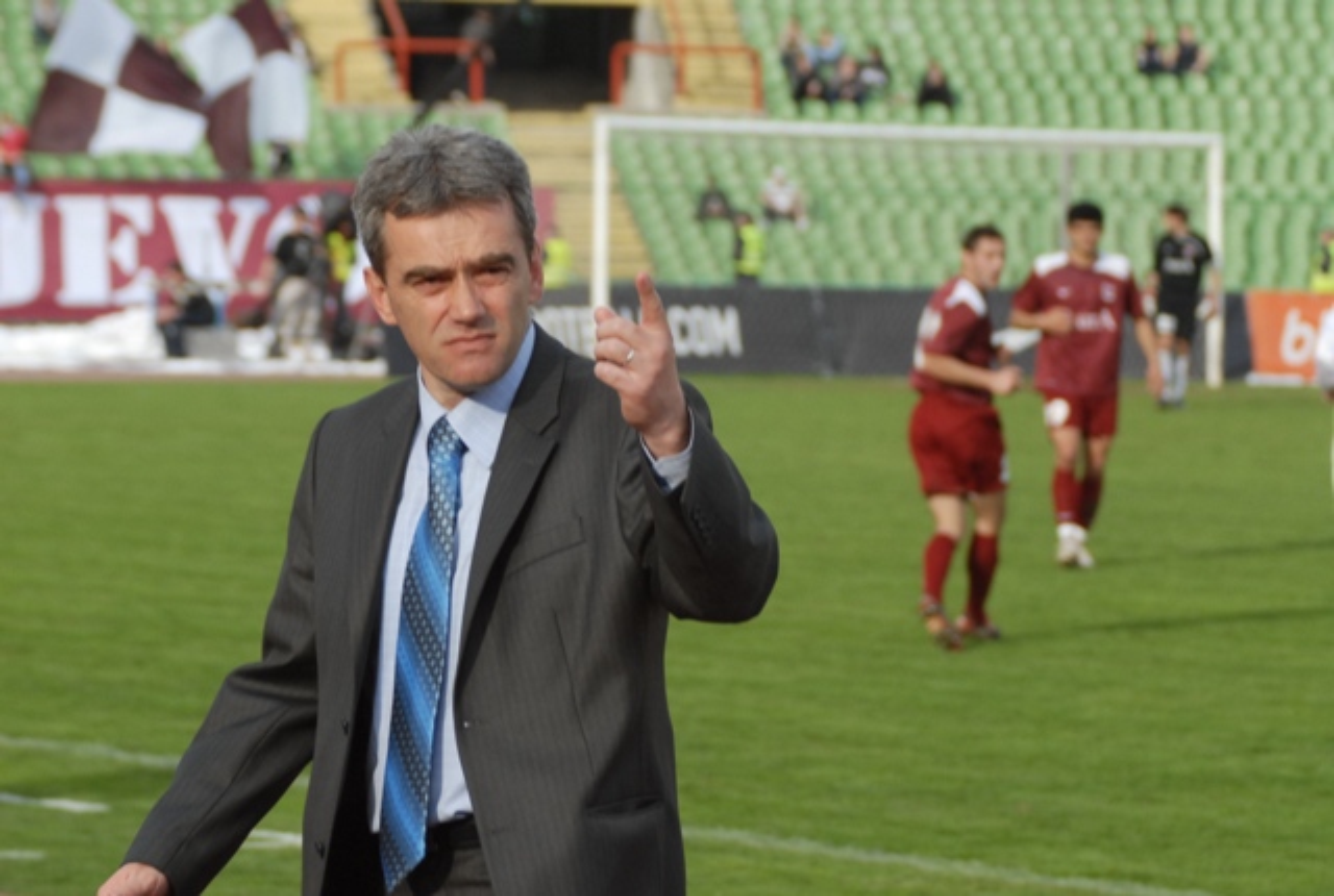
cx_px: 667
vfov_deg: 6.6
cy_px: 448
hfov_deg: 9.8
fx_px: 7800
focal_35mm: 210
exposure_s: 1/250
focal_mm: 140
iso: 400
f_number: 8
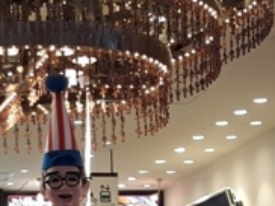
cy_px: 332
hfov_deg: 20.6
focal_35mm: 95
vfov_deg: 14.3
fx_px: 754
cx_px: 103
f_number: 1.7
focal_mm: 3.71
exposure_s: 1/40
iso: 64
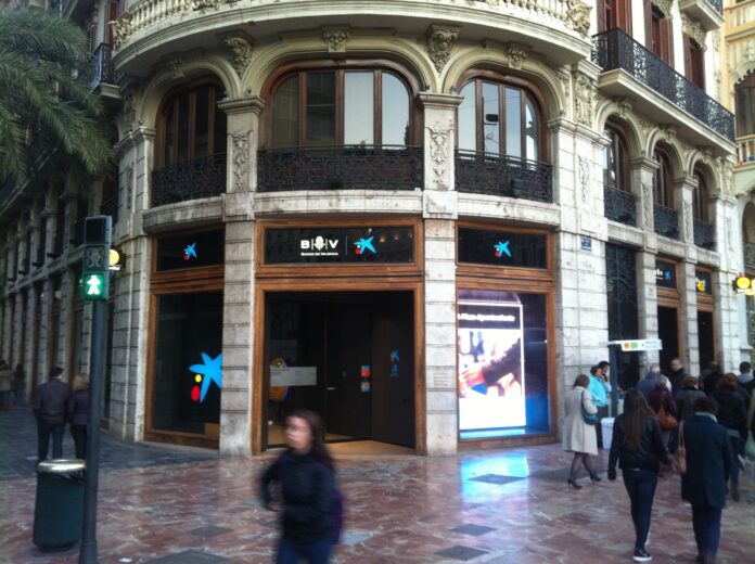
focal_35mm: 35
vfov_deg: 40.6
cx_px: 378
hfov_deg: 52.7
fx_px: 762
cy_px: 282
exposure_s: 1/15
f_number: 2.8
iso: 100
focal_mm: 3.85
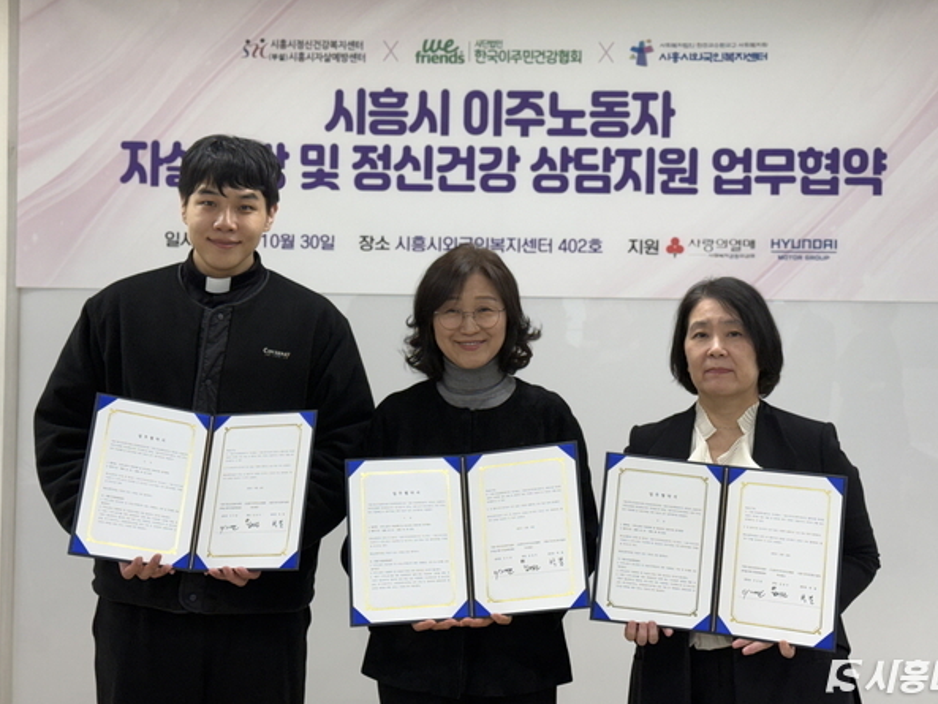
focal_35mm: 55
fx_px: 1491
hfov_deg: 34.9
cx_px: 501
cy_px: 307
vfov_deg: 26.5
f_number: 1.78
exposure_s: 1/153
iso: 64
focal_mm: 6.76
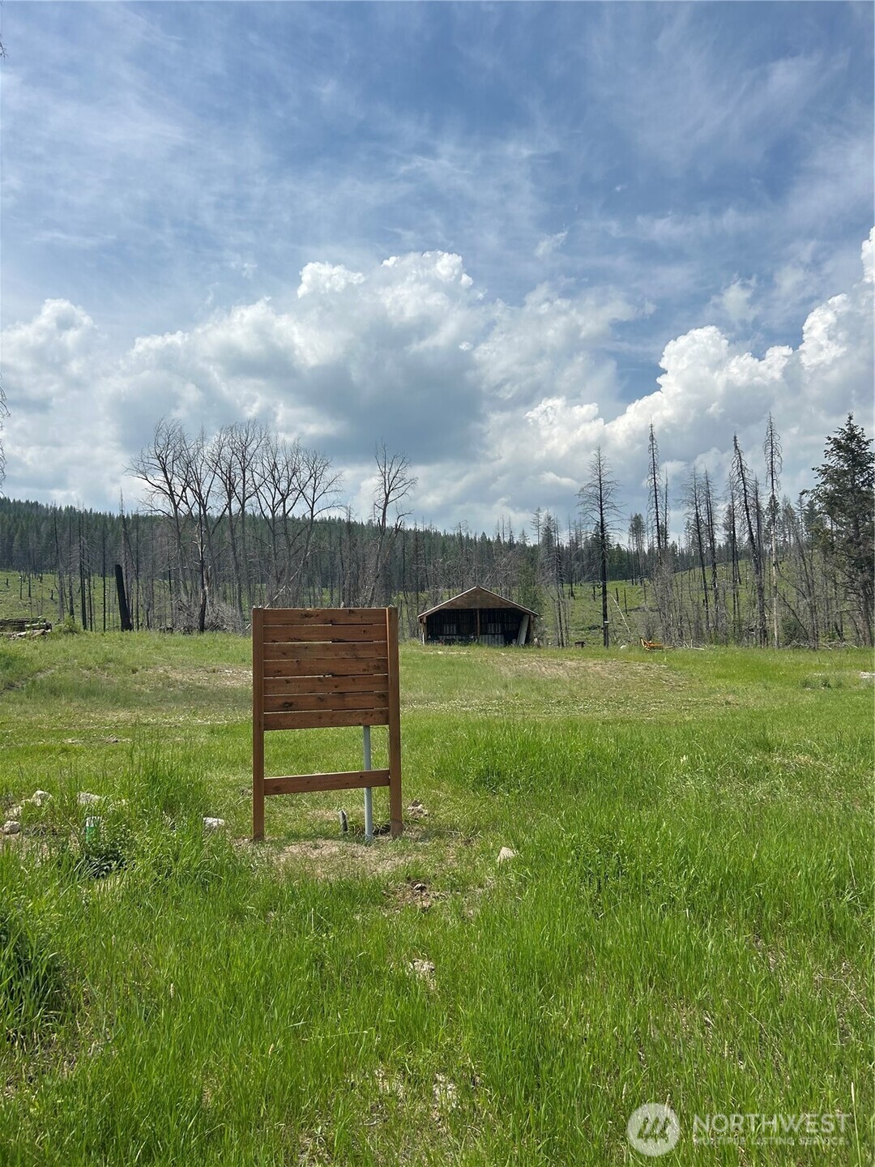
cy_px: 584
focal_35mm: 26
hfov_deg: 53.1
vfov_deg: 67.3
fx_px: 876
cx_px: 438
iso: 50
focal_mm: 5.7
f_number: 1.5
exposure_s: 1/7463
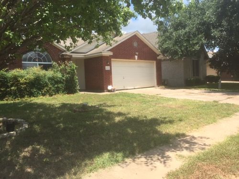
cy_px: 90
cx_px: 120
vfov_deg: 48.2
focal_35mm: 29
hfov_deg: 61.7
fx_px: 200
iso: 32
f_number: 2.2
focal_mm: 4.15
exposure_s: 1/1041
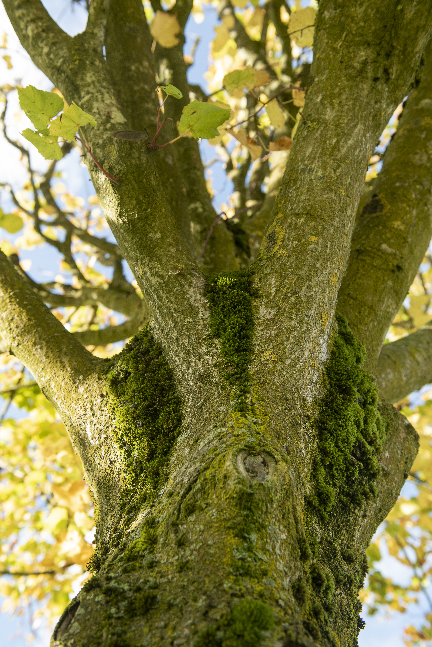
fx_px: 683
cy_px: 324
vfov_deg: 50.7
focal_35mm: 38
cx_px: 216
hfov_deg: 35.1
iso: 200
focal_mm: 38
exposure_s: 1/250
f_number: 5.6
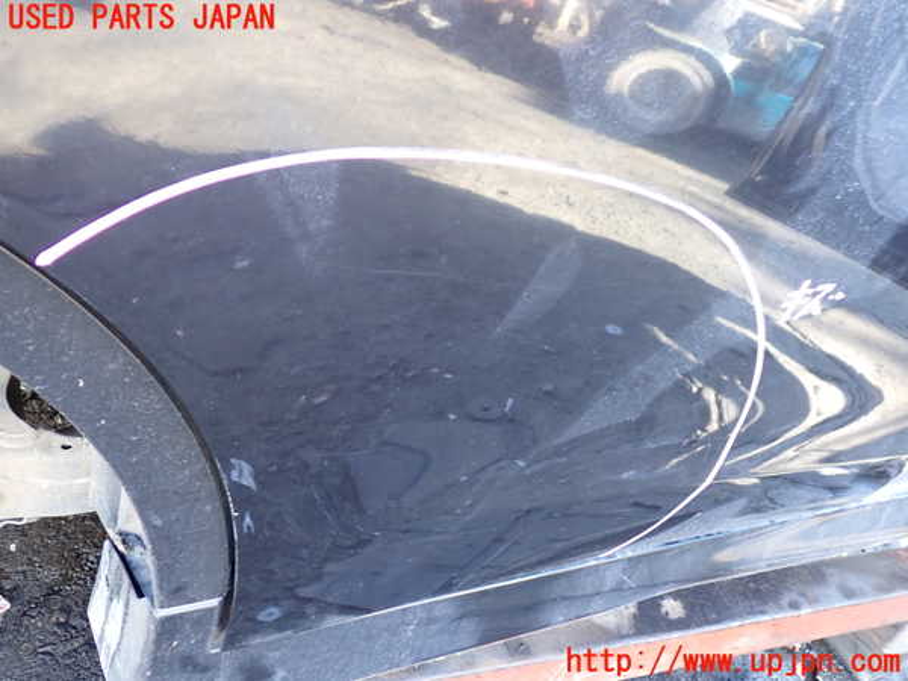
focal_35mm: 30
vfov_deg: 46.8
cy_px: 340
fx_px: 787
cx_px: 454
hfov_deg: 60.0
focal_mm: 5.4
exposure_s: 1/30
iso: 200
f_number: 2.3
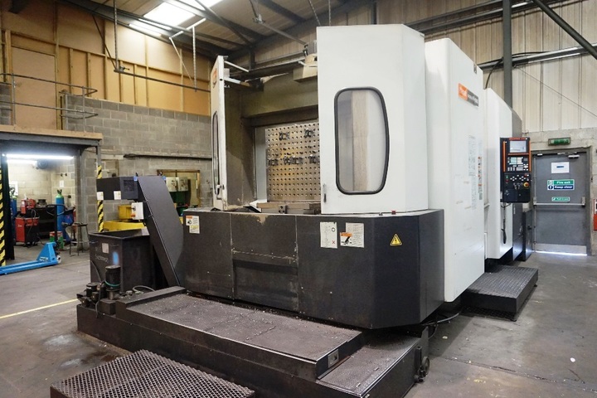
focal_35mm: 24
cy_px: 199
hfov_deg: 73.7
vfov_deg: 53.1
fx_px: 398
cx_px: 298
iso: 2500
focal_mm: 16
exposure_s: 1/160
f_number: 3.5
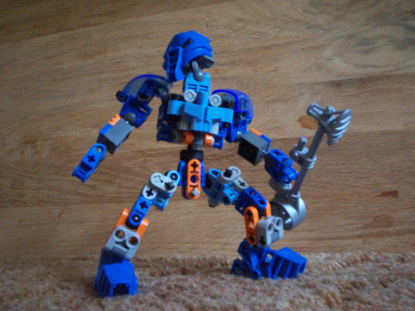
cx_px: 208
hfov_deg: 51.4
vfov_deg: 39.7
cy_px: 156
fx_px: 432
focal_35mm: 36
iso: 400
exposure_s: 1/8
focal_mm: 5.9
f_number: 4.5
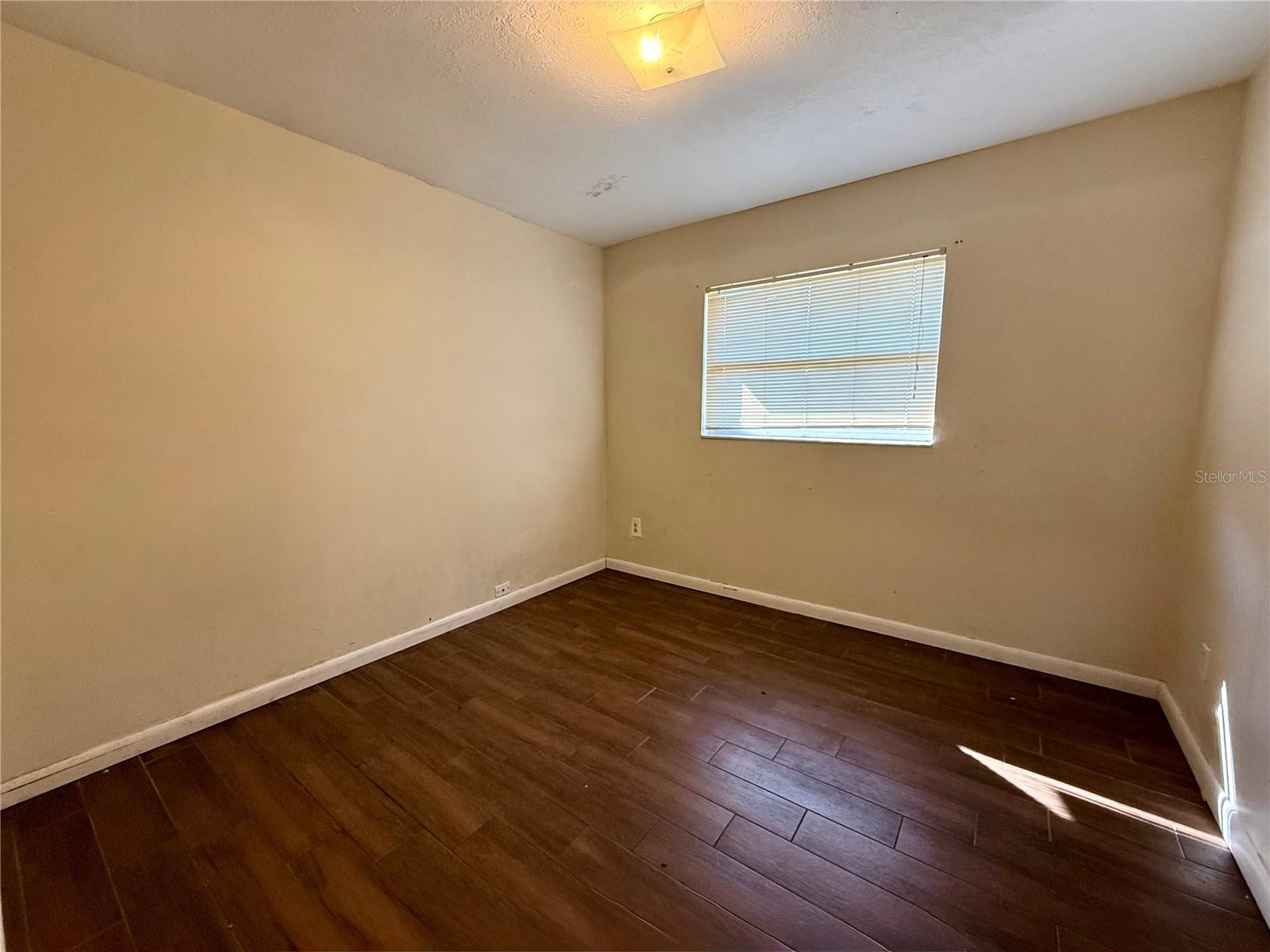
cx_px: 635
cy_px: 476
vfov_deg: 85.7
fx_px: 514
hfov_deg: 102.1
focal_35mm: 14
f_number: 2.2
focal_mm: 2.22
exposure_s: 1/120
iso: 250
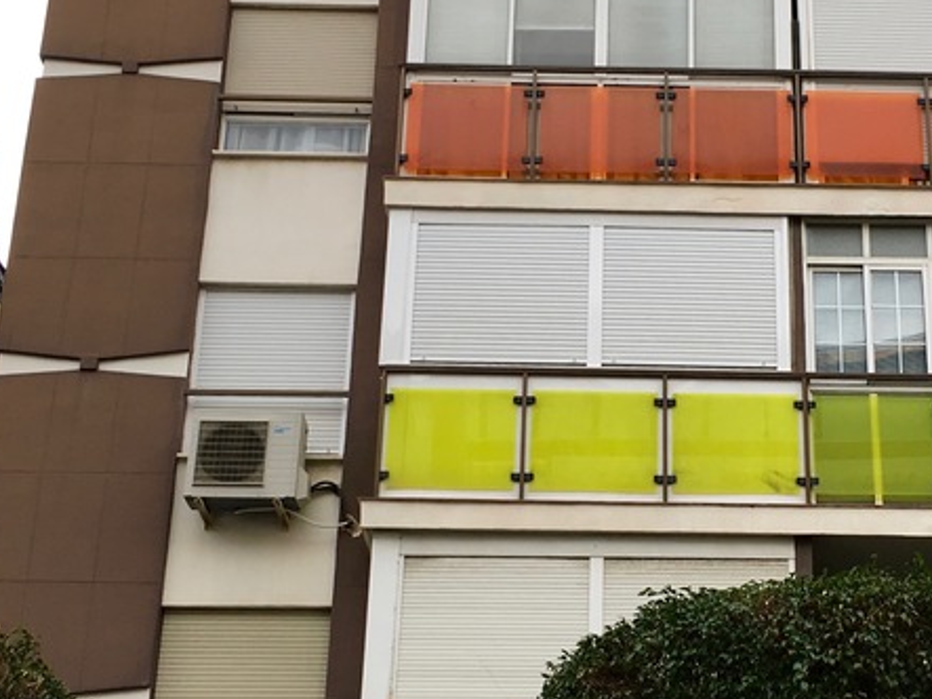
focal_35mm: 67
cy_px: 419
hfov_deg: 28.6
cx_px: 675
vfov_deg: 21.9
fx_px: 1803
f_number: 2.2
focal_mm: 4.15
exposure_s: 1/596
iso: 25
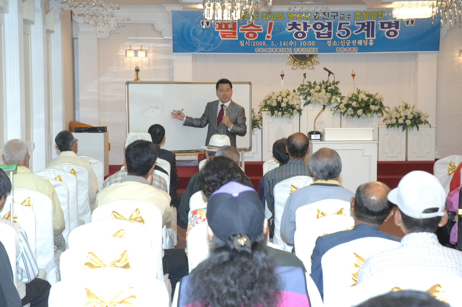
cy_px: 154
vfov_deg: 18.1
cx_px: 231
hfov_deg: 27.0
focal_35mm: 75
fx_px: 961
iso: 800
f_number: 6.7
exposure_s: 1/60
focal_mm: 50
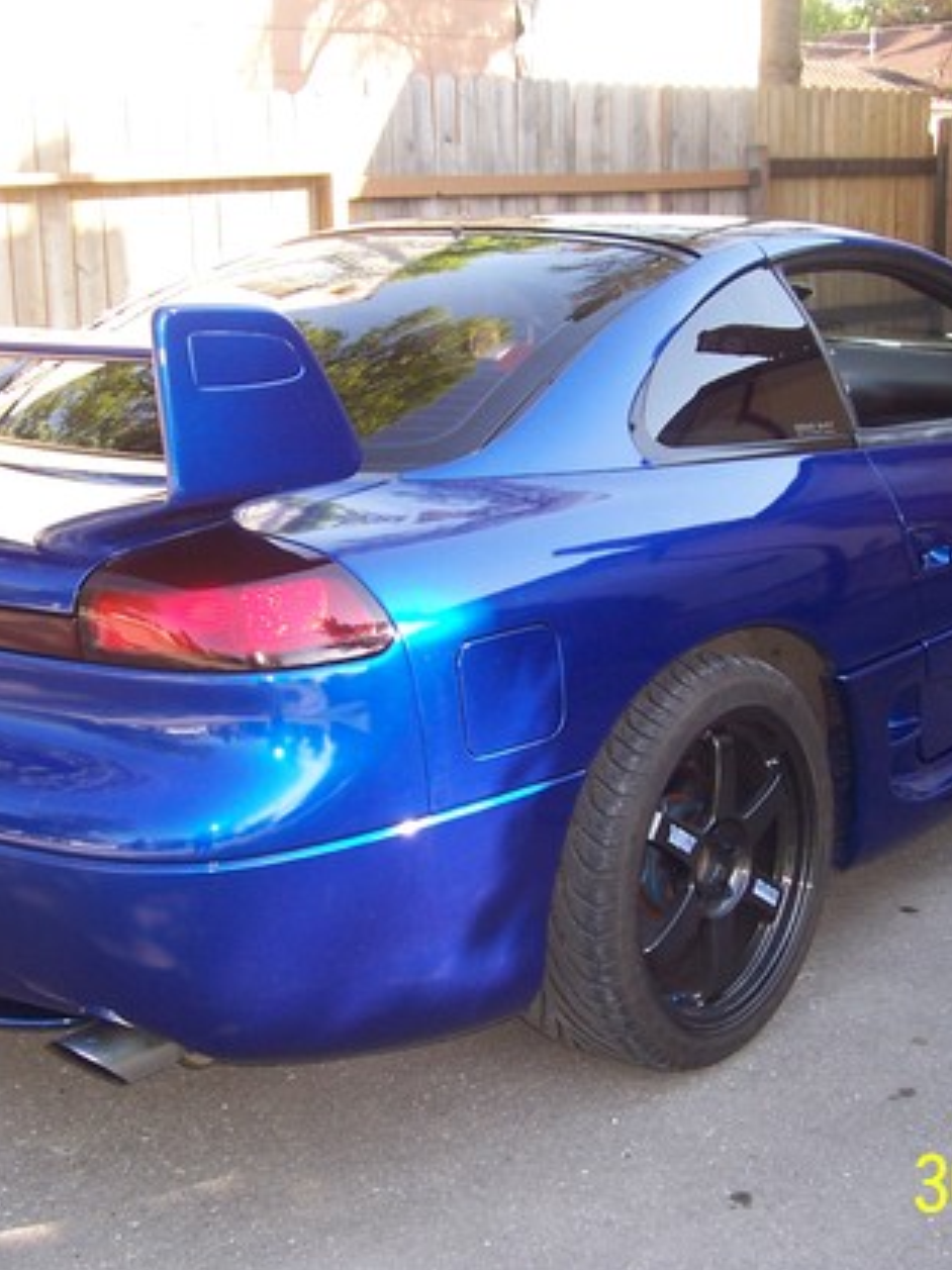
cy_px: 644
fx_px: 1834
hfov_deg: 29.1
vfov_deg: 38.2
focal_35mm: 50
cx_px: 525
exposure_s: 1/125
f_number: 2.7
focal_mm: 5.6
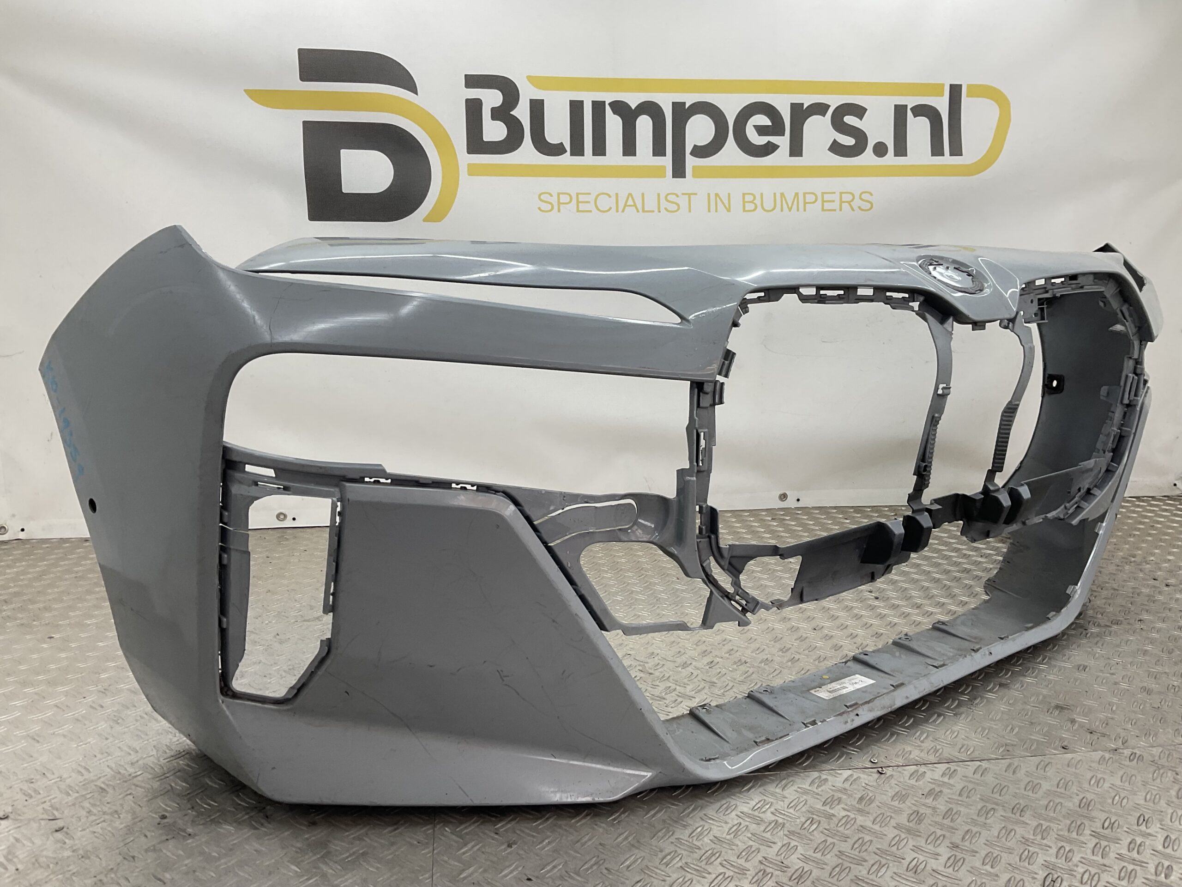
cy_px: 444
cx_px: 591
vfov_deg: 48.2
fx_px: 990
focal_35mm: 29
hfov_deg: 61.7
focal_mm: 3
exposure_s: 1/100
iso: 20
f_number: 1.8
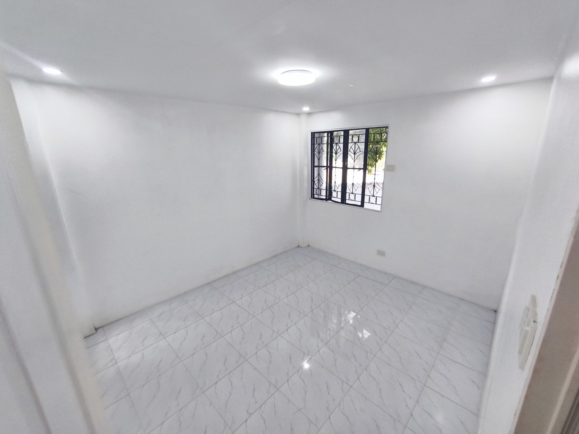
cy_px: 217
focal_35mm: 15
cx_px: 290
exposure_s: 1/60
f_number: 2.2
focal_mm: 1.91
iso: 125
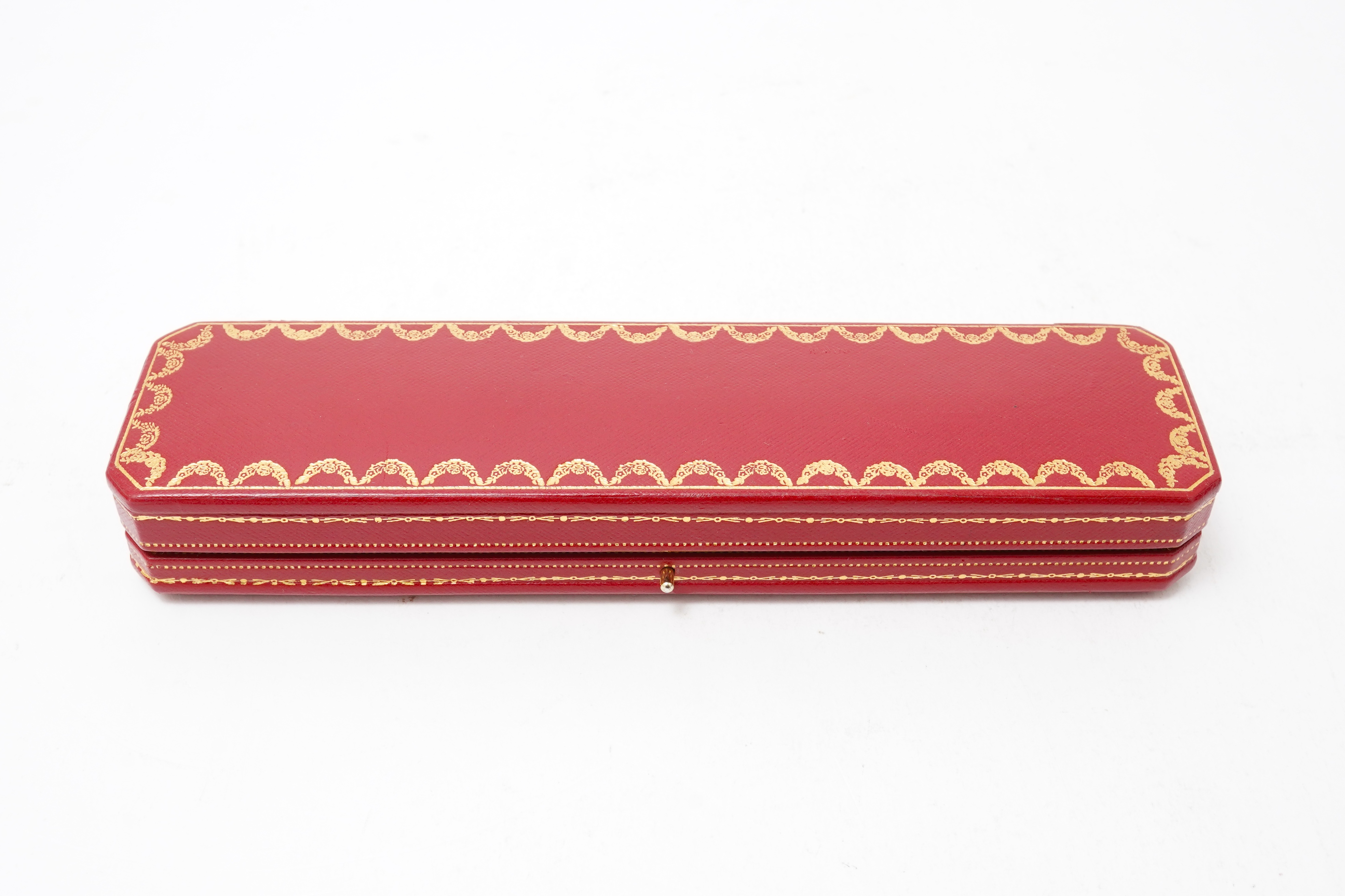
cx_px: 672
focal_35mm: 45
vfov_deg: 29.9
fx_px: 1681
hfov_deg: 43.6
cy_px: 448
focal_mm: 30
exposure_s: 1/125
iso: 800
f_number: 18
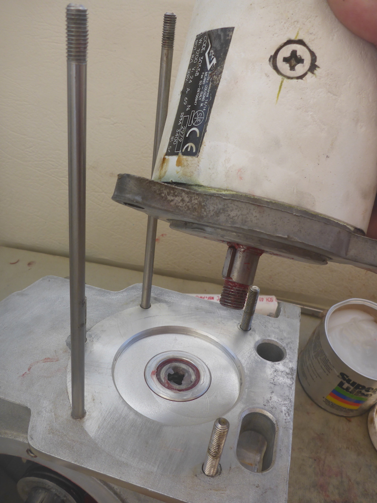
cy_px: 252
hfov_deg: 49.7
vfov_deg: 63.4
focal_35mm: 28
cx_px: 188
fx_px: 407
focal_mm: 4.9
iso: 100
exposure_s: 1/400
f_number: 3.3
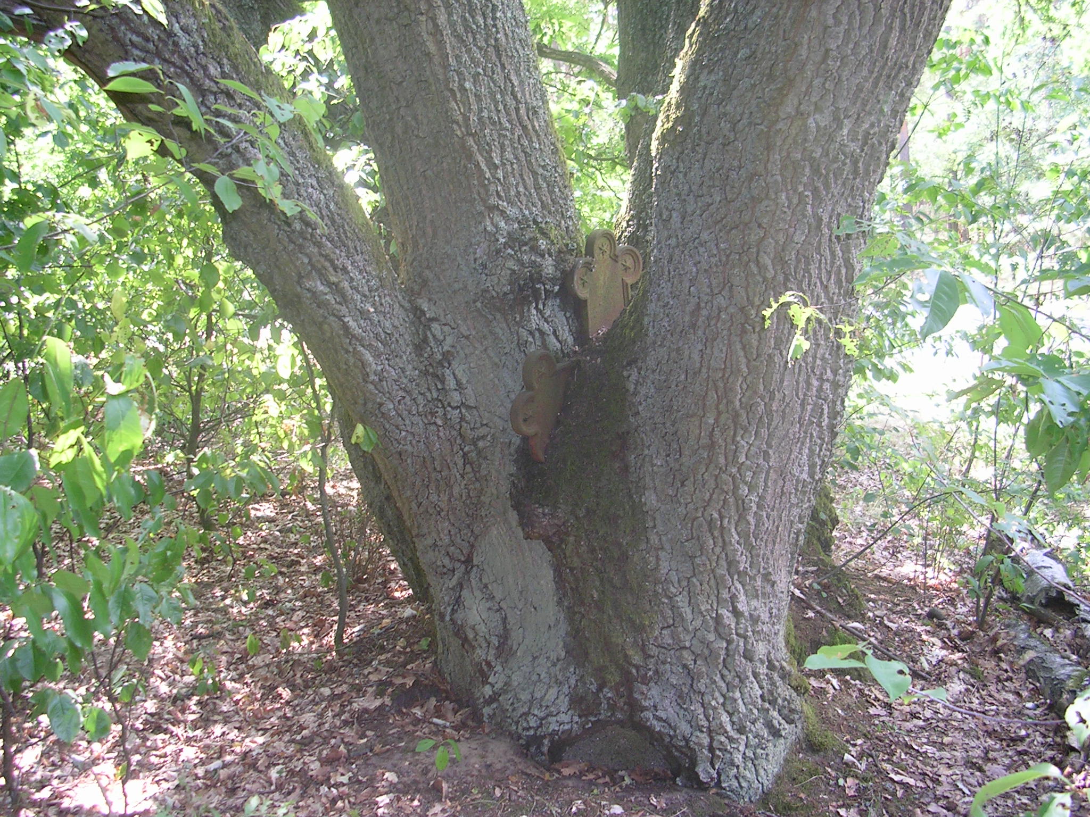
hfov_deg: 49.0
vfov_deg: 37.7
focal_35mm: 38
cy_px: 408
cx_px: 545
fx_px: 1197
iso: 50
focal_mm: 5.8
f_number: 2.8
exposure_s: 1/30
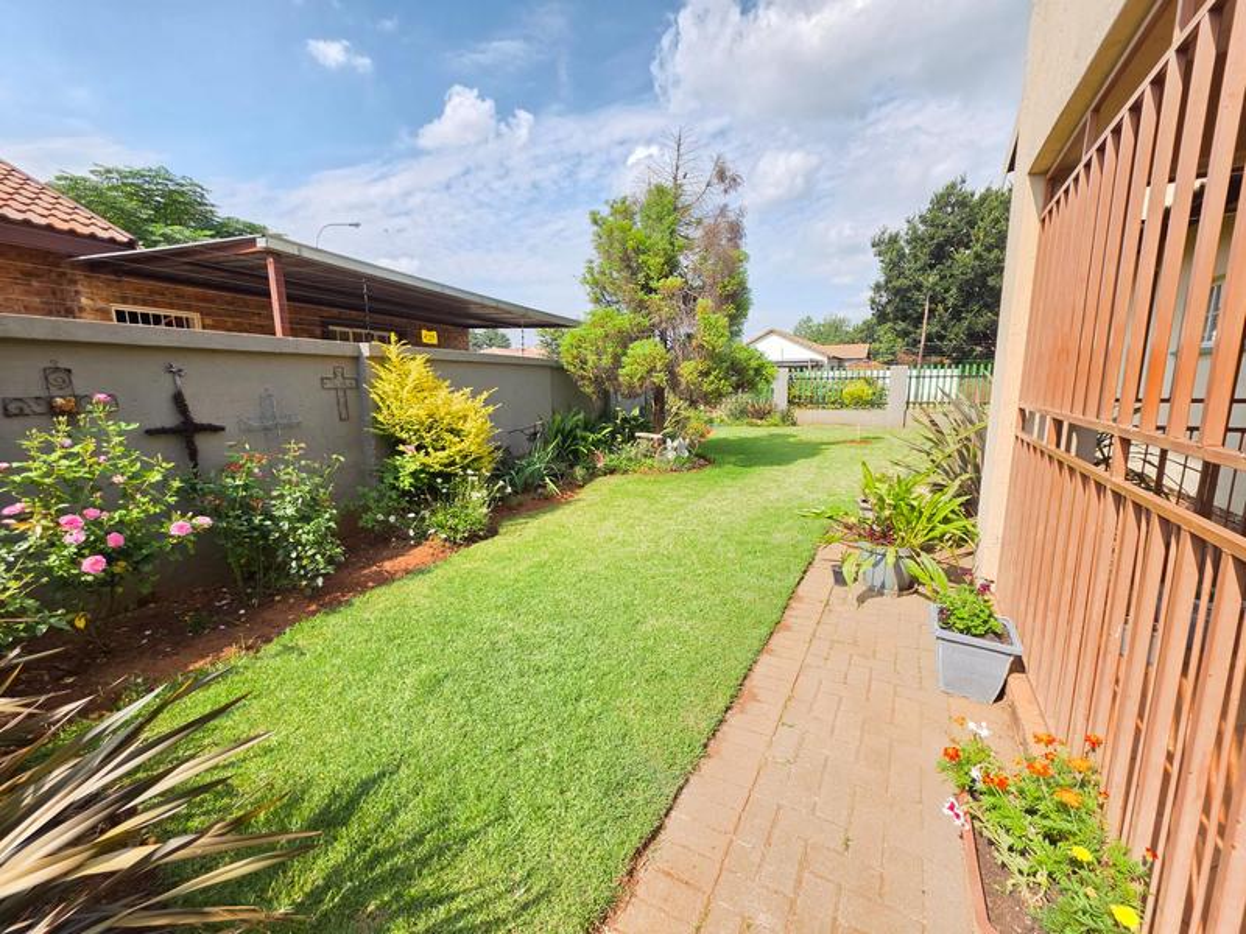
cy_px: 467
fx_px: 468
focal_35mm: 13
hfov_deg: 106.2
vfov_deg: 89.9
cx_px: 623
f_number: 1.9
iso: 40
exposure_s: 1/636
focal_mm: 2.2
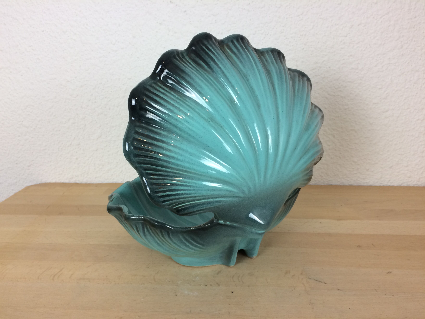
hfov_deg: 61.7
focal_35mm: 29
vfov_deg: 48.2
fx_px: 356
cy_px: 160
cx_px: 212
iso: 40
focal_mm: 4.15
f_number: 2.2
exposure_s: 1/33
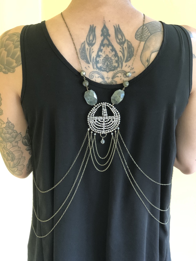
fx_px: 430
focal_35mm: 57
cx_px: 98
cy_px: 130
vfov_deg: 33.8
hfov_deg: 25.7
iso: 320
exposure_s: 1/30
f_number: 2.8
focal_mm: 6.6
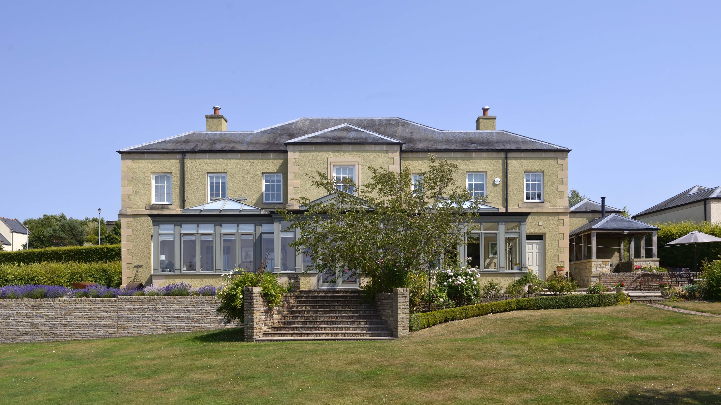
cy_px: 202
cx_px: 367
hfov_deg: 62.6
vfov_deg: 37.8
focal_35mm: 31
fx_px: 593
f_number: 8
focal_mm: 29
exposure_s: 1/1000
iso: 320
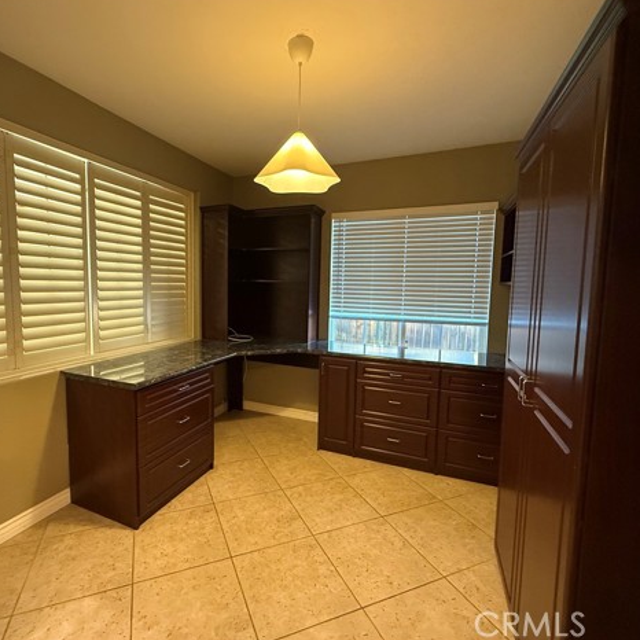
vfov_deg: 84.0
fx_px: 356
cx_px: 277
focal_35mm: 17
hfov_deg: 83.5
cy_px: 315
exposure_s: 1/60
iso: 640
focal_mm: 2.22
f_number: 2.2
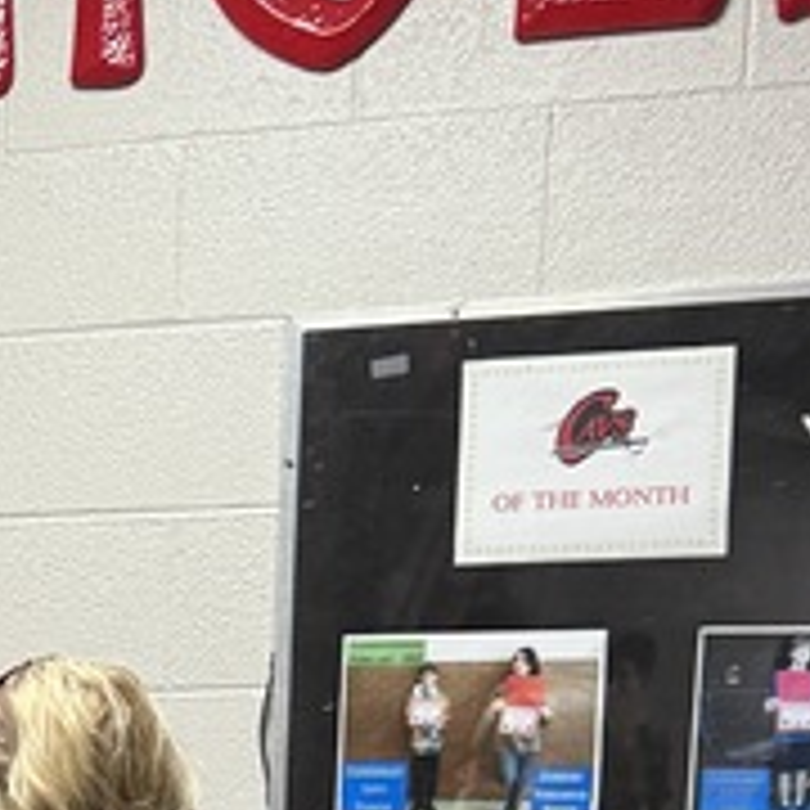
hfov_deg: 13.5
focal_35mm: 121
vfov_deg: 13.7
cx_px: -454
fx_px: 3203
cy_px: 1156
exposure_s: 1/60
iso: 200
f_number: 1.78
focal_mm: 6.76
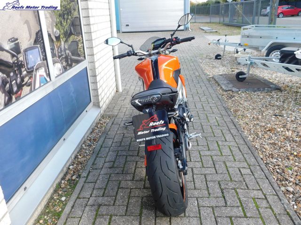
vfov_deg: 46.8
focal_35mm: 30
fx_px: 261
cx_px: 150
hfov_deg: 60.0
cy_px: 112
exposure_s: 1/125
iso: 125
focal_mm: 5.3
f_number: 3.2
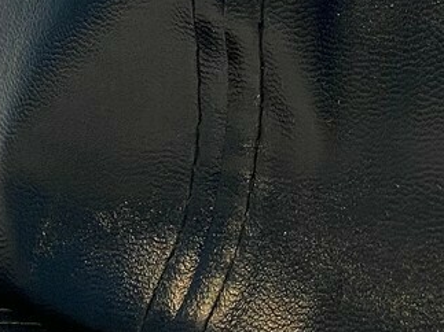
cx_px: 293
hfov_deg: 16.9
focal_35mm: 116
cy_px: -19
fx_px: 1487
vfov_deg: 12.6
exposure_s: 1/60
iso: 100
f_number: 1.8
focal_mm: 4.25
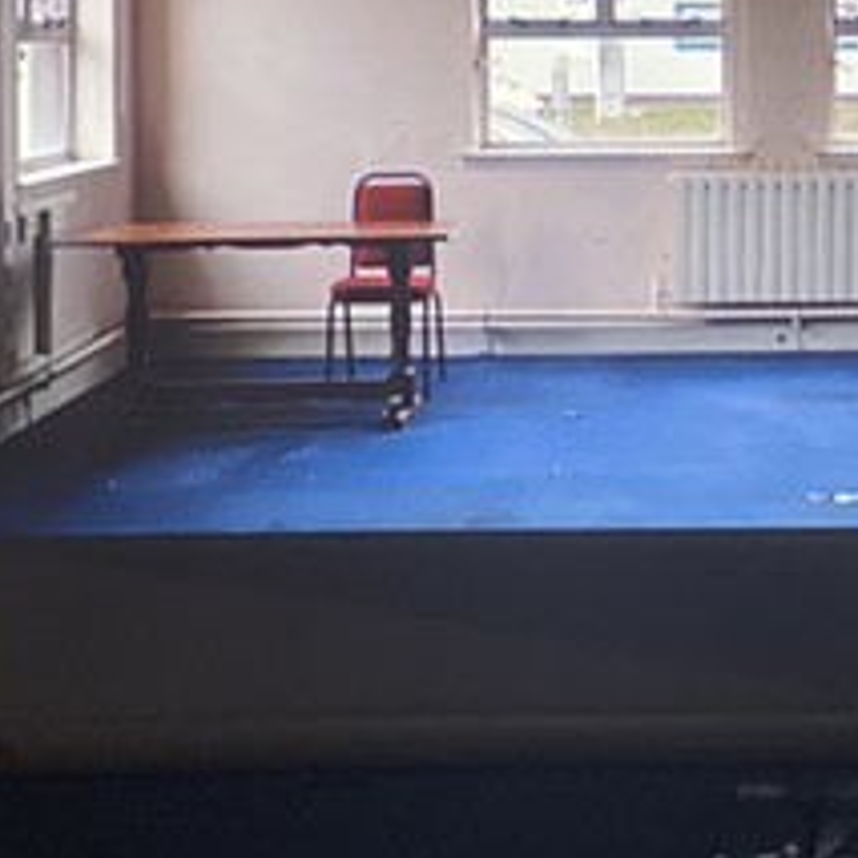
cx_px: 802
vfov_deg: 12.6
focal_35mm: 138
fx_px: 3870
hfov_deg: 12.5
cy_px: 93
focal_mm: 6
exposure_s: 1/120
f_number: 2
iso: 100
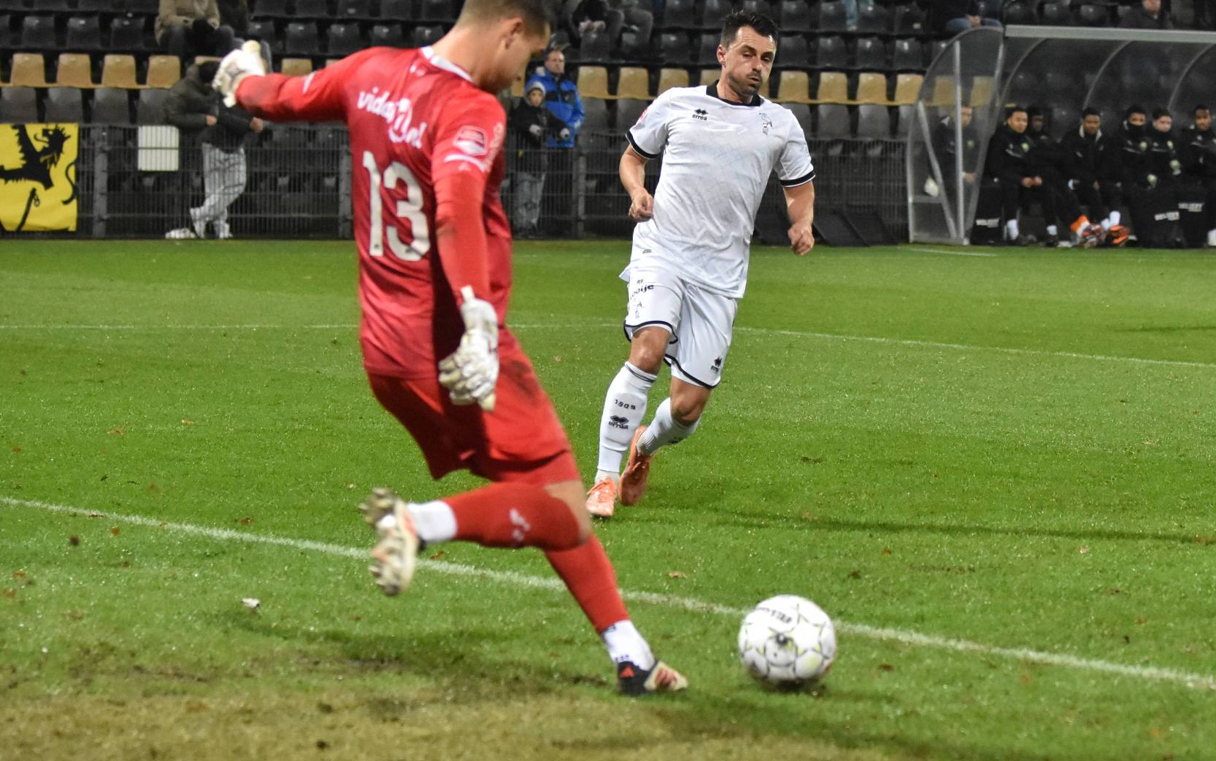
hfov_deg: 15.8
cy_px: 350
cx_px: 556
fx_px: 4395
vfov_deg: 9.9
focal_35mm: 133
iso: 2500
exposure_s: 1/640
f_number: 2.8
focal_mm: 75
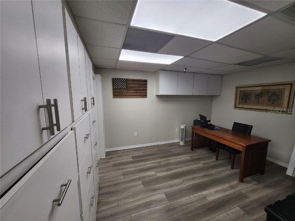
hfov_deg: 106.2
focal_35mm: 13
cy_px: 110
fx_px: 111
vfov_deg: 89.9
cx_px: 148
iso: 32
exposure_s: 1/60
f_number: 2.2
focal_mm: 1.74
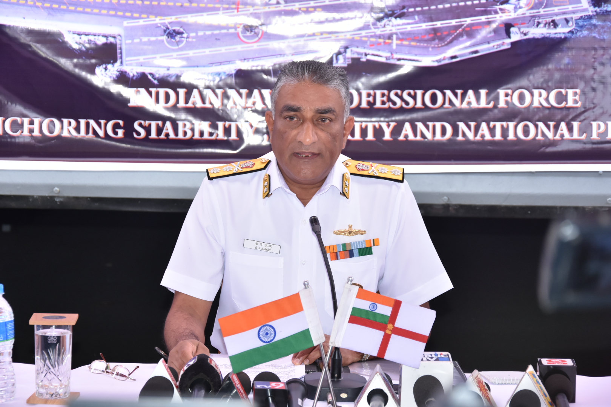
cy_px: 204
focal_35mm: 105
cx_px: 306
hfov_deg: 19.5
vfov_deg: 13.0
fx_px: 1782
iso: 800
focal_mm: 70
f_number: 5.6
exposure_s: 1/125
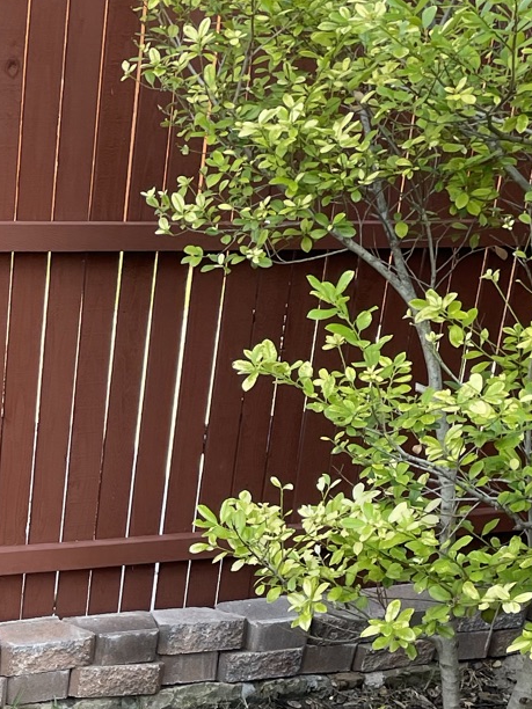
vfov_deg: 21.3
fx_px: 1783
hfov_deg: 16.2
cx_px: -123
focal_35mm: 87
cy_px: 785
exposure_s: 1/223
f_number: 1.6
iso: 32
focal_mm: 4.2
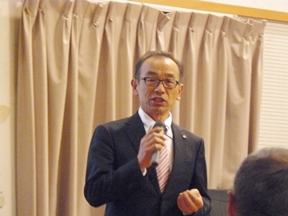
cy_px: 108
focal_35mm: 223
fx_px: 1855
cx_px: 144
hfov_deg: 8.9
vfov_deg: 6.7
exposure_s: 1/13
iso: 800
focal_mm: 37.1
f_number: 3.3
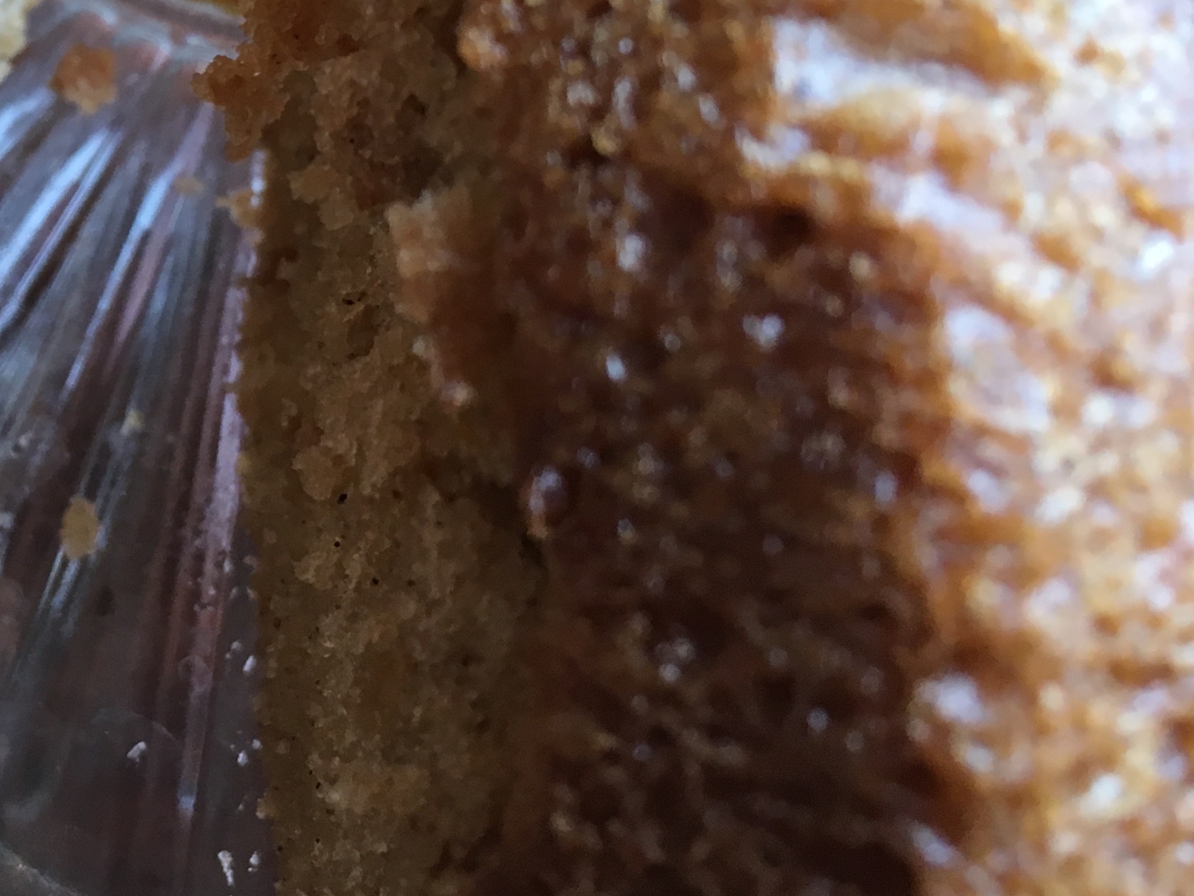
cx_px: -135
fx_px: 2311
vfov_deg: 21.8
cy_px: 262
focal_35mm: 67
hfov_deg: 26.6
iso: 32
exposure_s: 1/30
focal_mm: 4.15
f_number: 2.2
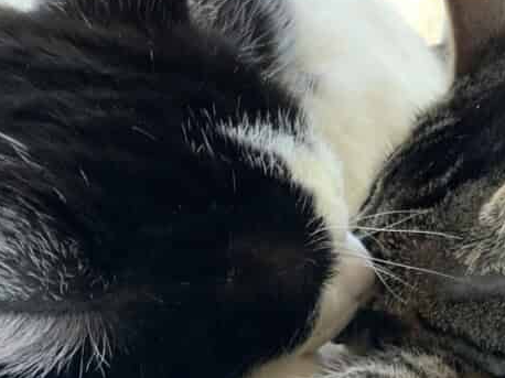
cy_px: 304
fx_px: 1108
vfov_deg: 19.2
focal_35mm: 76
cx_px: 375
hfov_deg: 25.4
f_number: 1.8
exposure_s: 1/60
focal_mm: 3
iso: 100
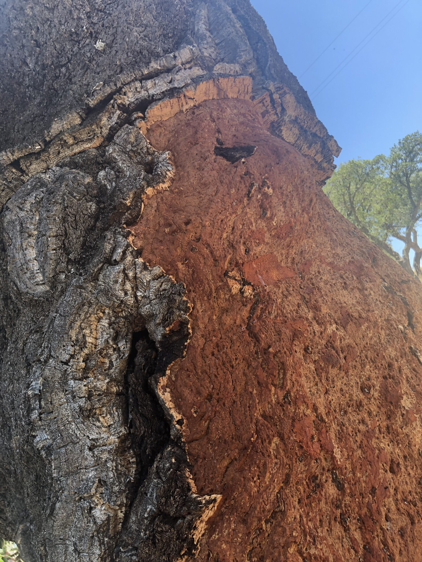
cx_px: 211
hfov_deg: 49.7
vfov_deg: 63.4
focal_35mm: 28
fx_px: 455
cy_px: 281
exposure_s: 1/162
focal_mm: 4
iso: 20
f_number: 1.8
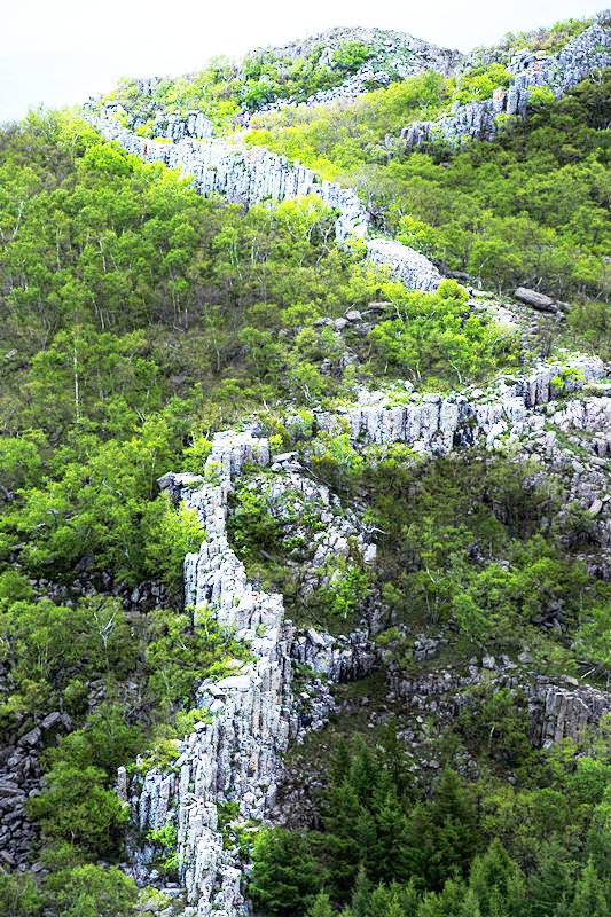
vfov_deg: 10.3
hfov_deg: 6.9
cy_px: 458
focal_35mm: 200
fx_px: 5093
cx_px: 306
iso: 100
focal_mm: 200
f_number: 8
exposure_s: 1/250
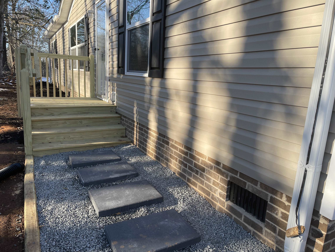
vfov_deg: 54.9
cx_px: 168
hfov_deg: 69.4
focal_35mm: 25
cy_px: 126
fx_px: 242
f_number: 1.6
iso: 32
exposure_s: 1/813
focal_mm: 5.1
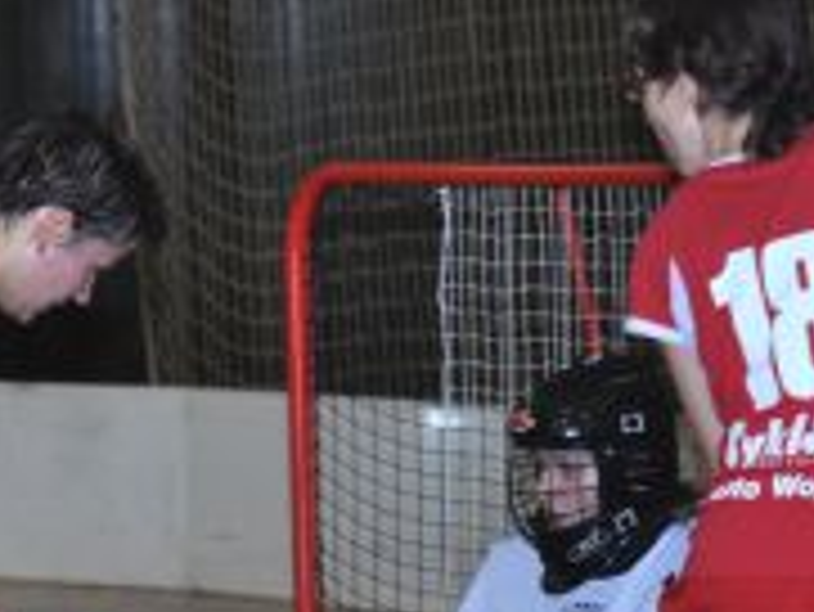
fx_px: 8424
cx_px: 292
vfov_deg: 4.1
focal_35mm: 358
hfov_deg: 5.5
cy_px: 745
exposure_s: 1/320
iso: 400
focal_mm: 82
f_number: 4
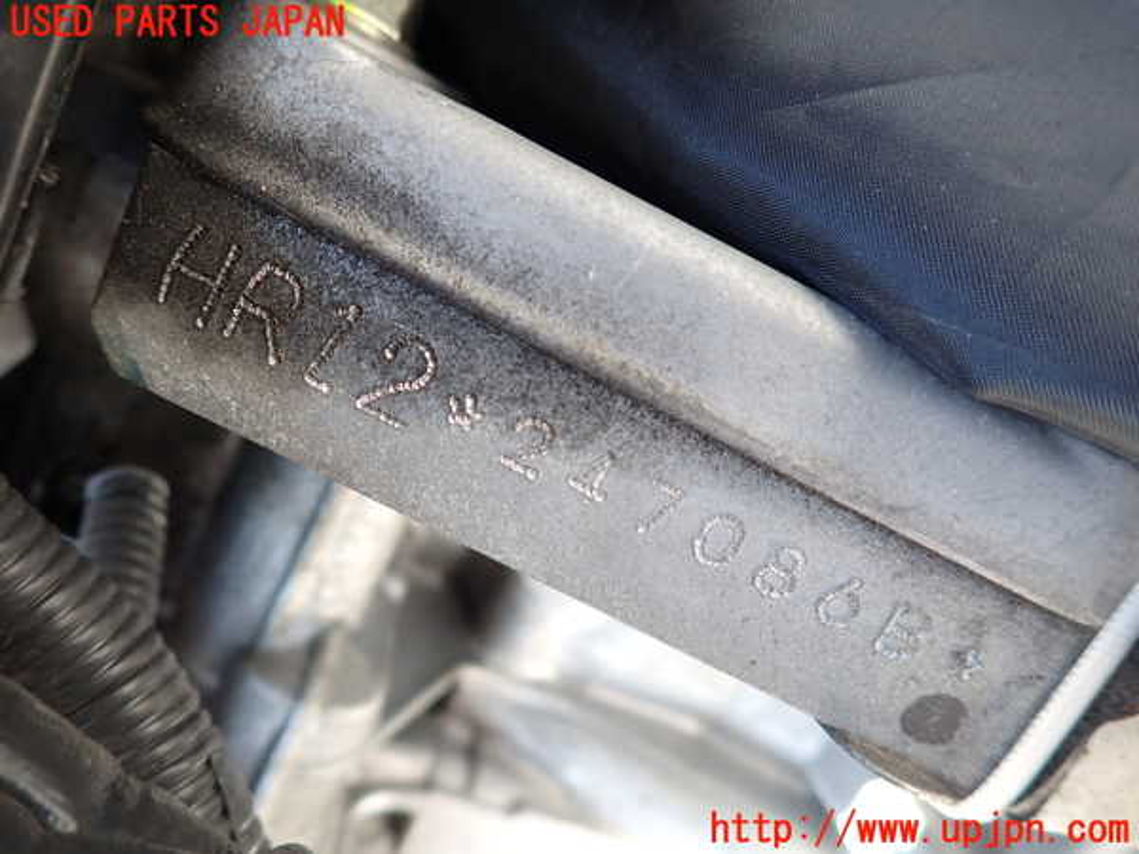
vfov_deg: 54.9
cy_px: 427
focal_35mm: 25
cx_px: 570
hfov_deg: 69.4
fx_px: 823
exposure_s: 1/60
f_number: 2
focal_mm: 4.5
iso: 125
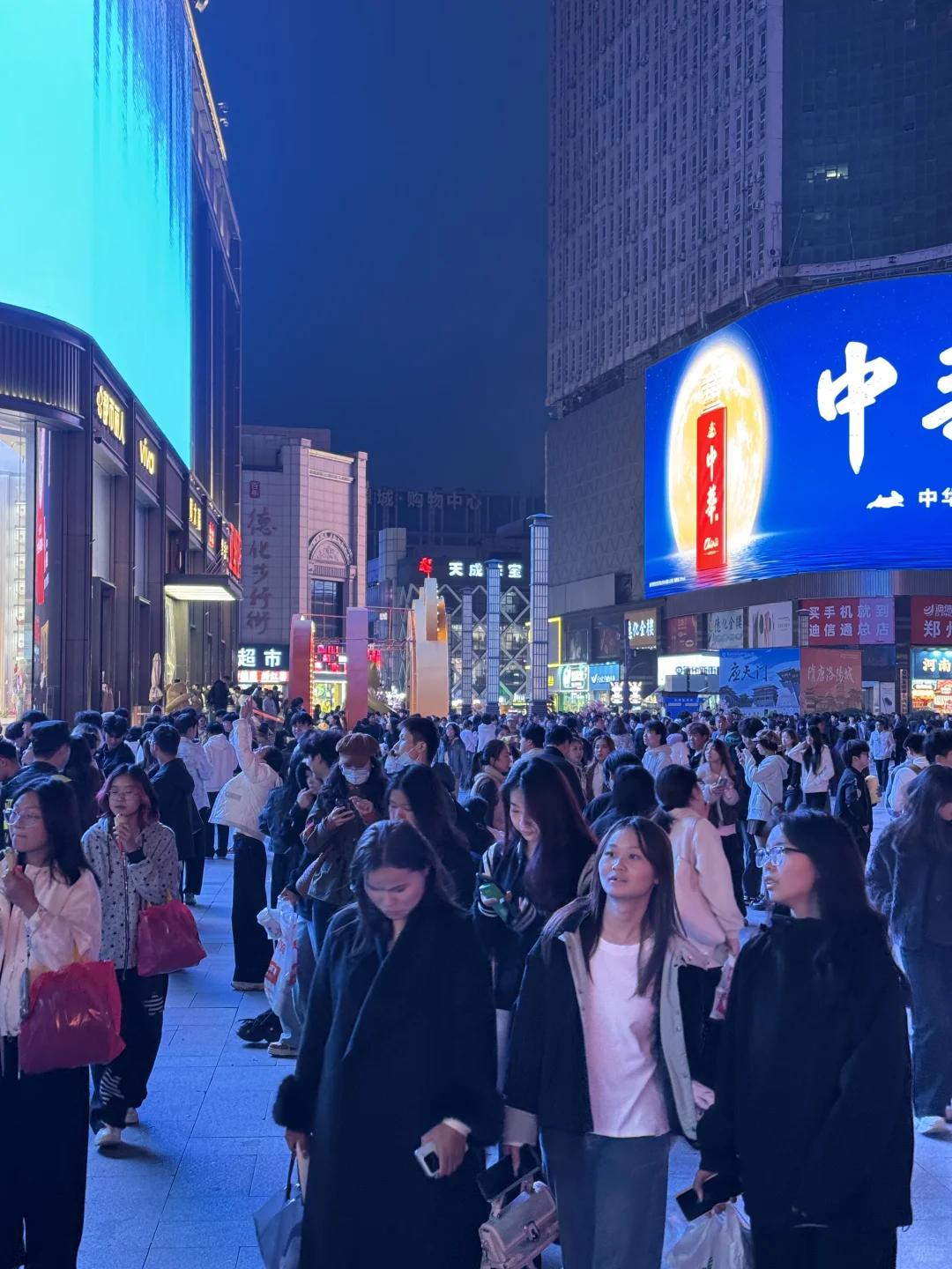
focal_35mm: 48
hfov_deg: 30.3
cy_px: 634
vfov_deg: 39.7
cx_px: 476
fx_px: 1760
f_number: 1.78
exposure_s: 1/60
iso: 250
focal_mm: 6.76
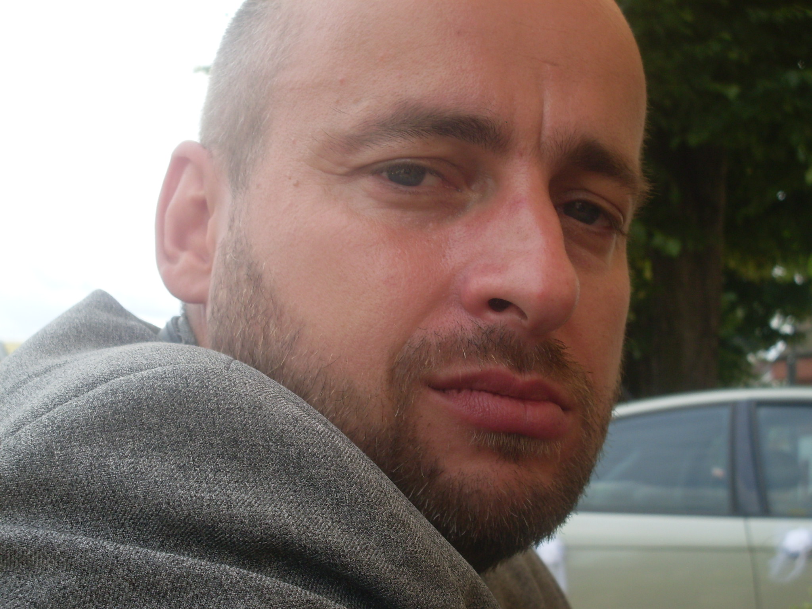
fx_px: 1665
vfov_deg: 20.7
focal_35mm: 71
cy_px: 304
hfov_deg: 27.4
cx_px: 406
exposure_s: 1/350
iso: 80
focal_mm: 11.7
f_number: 3.7
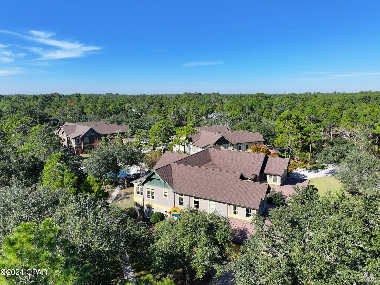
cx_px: 190
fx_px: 263
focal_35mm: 24
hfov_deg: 71.6
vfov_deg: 56.8
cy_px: 142
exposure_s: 1/1600
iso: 140
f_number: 2.8
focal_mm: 12.29
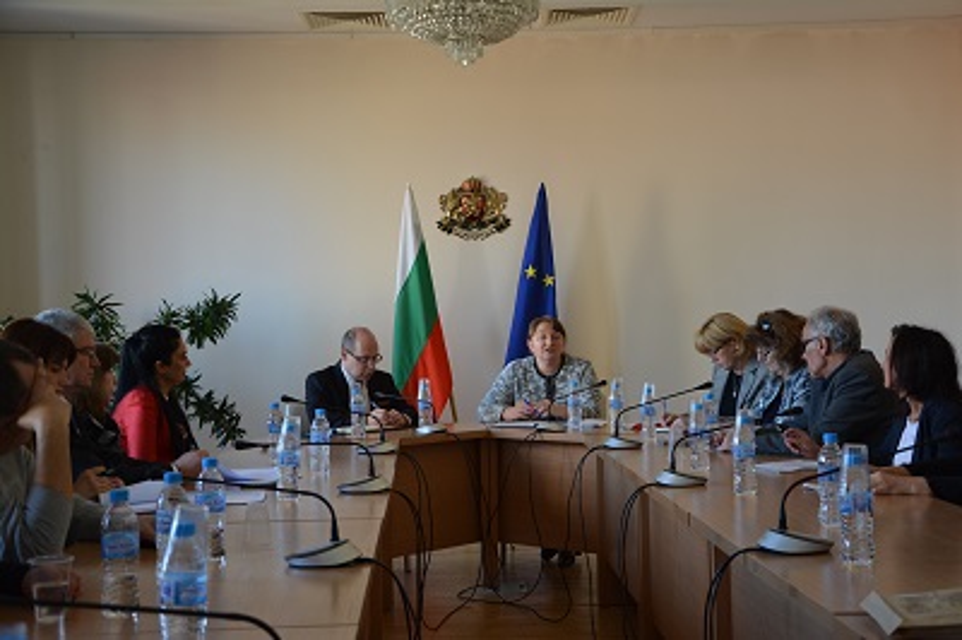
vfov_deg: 25.7
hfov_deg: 37.9
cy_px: 320
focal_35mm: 52
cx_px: 481
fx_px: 1402
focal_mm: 35
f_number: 4.5
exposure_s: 1/60
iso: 500
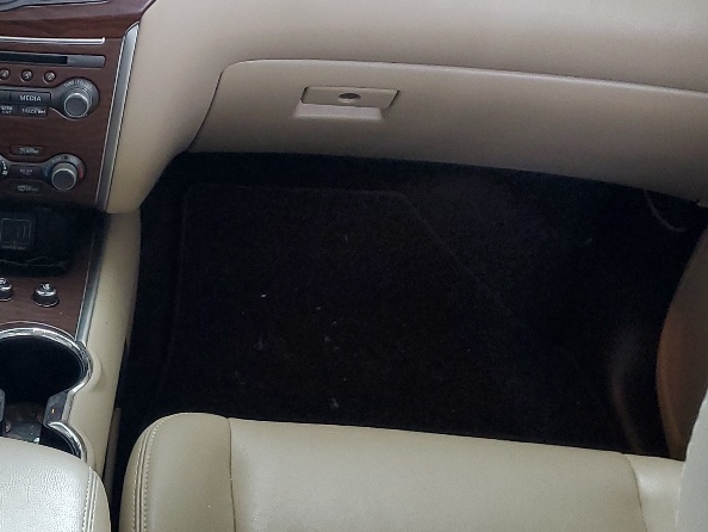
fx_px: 1432
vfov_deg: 21.0
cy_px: 353
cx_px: -44
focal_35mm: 70
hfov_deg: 25.9
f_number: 1.5
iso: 117
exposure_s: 1/60.2
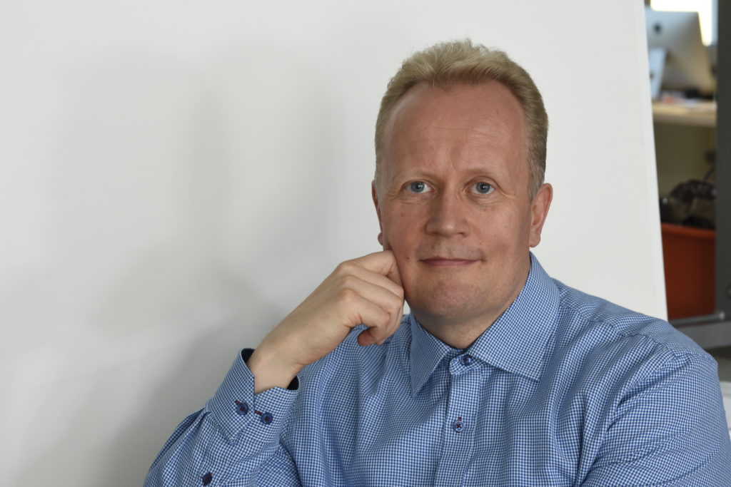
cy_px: 244
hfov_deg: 19.5
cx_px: 366
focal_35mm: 105
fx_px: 2132
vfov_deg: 13.0
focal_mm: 105
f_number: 10
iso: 500
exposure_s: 1/30
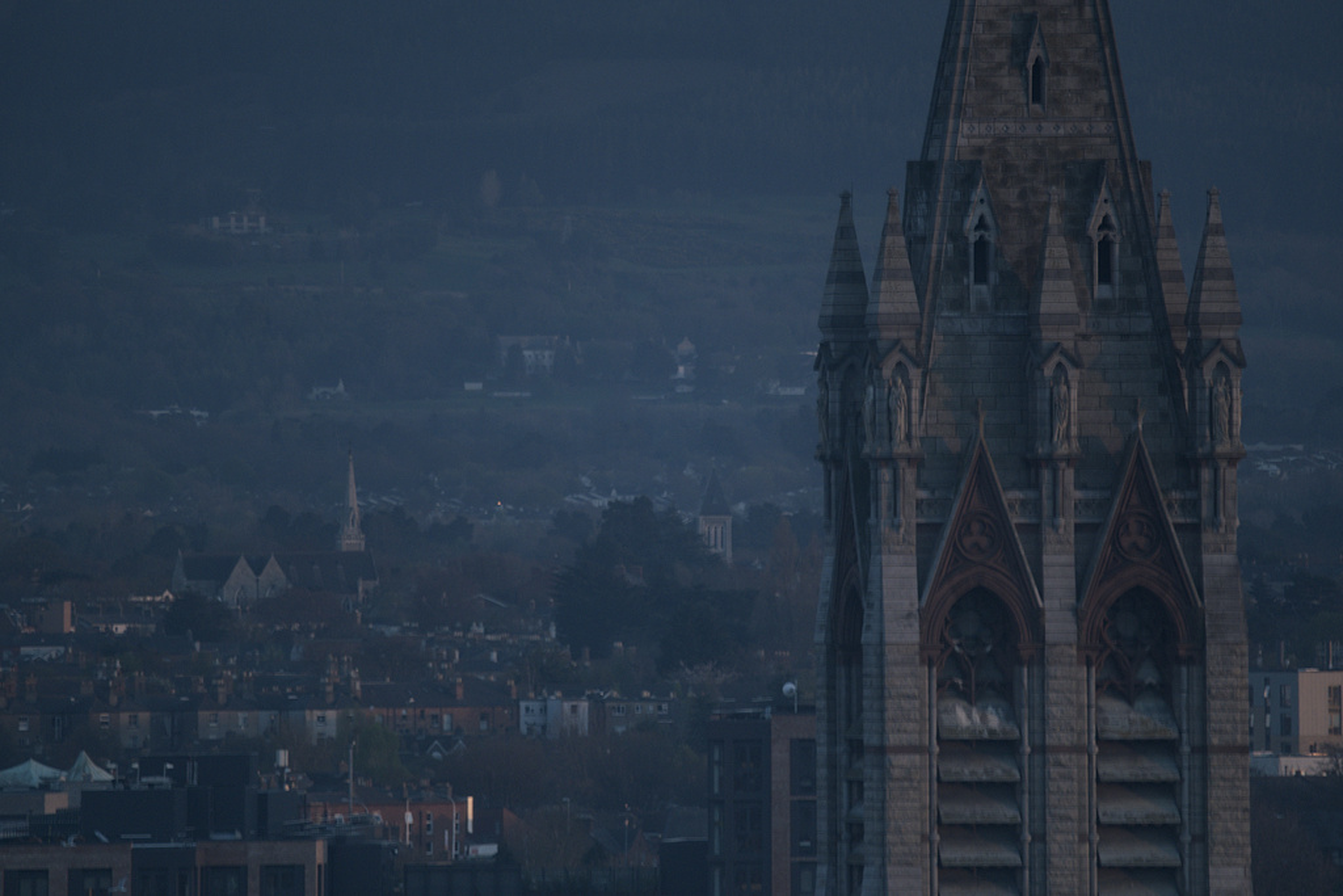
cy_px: 448
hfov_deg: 3.6
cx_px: 672
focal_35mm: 569
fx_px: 21228
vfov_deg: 2.4
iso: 3200
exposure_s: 1/210
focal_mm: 379.3
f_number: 6.3
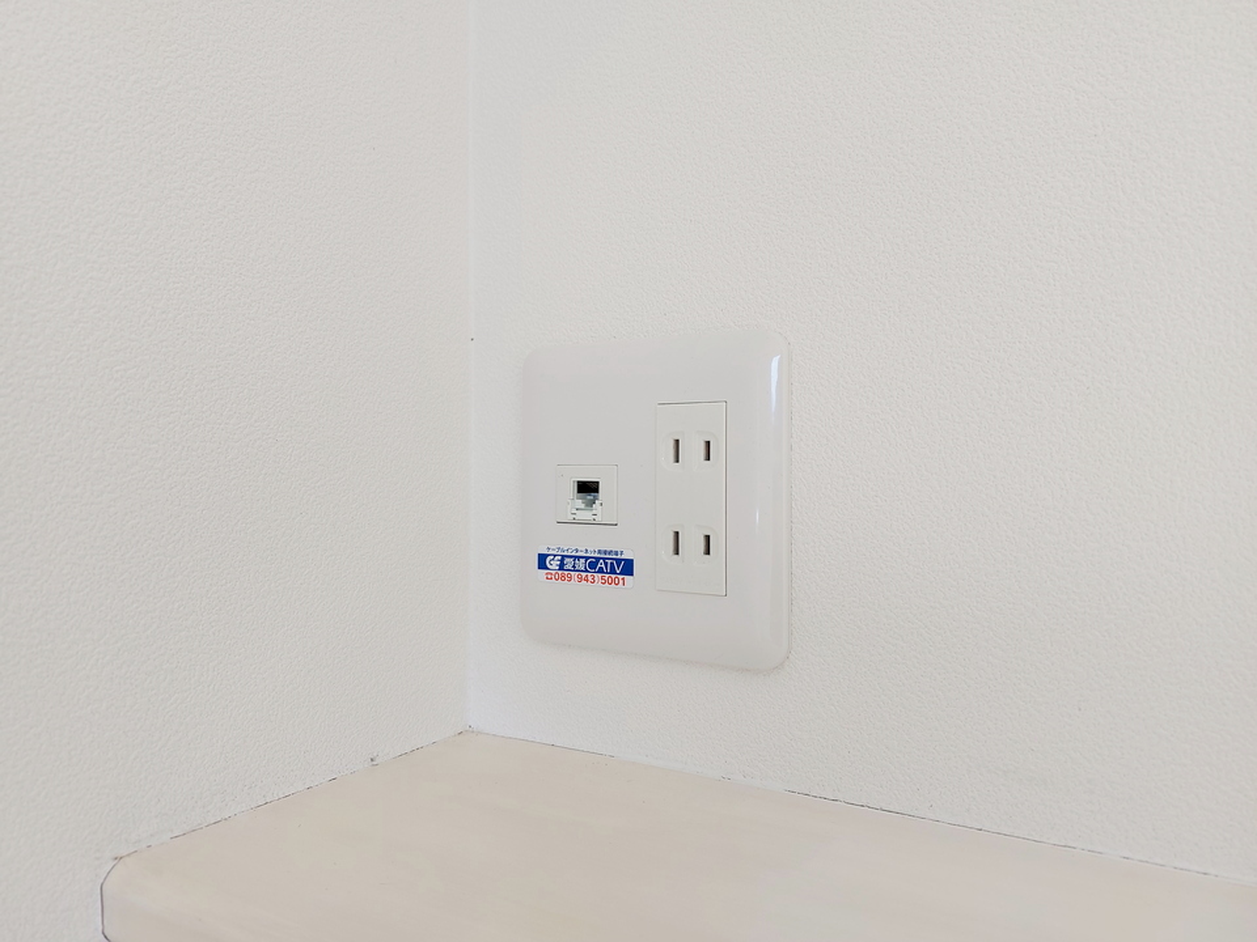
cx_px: 628
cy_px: 471
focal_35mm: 24
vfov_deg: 56.8
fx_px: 872
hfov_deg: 71.6
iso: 25
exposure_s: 1/123
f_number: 1.8
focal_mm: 5.23
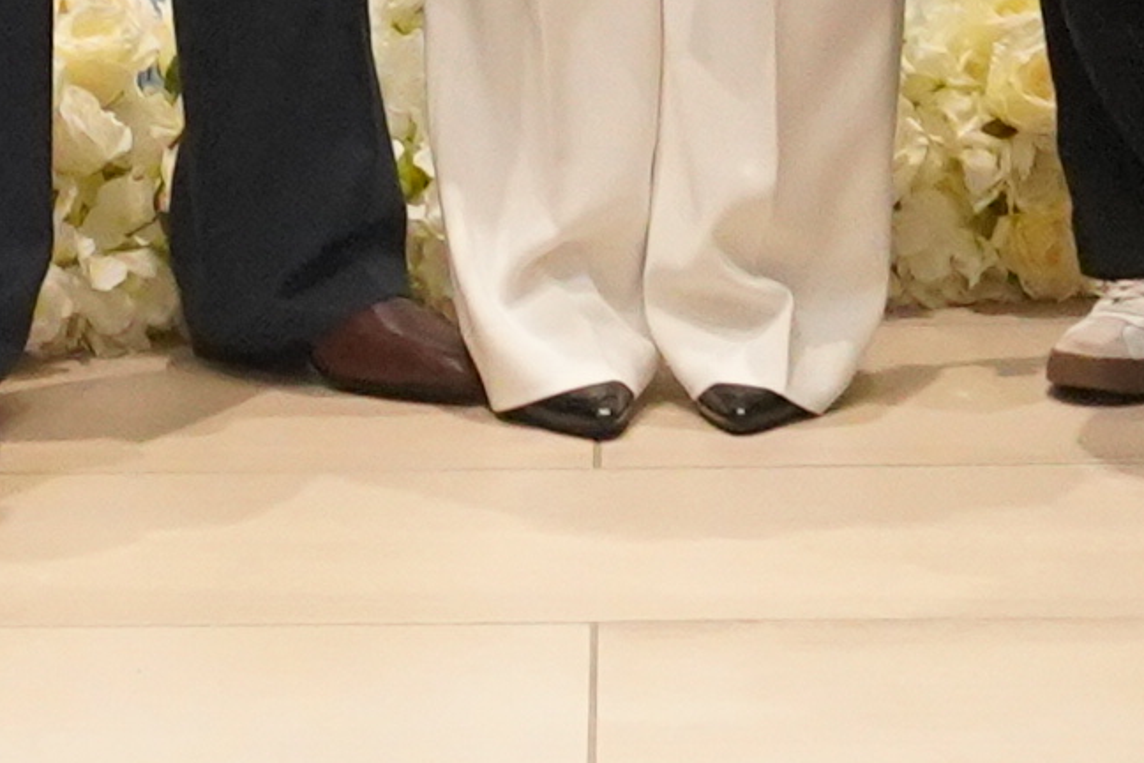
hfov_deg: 8.4
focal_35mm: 243
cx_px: -270
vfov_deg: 5.4
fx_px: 7721
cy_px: -1197
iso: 5000
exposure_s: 1/160
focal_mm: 27
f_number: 4.5
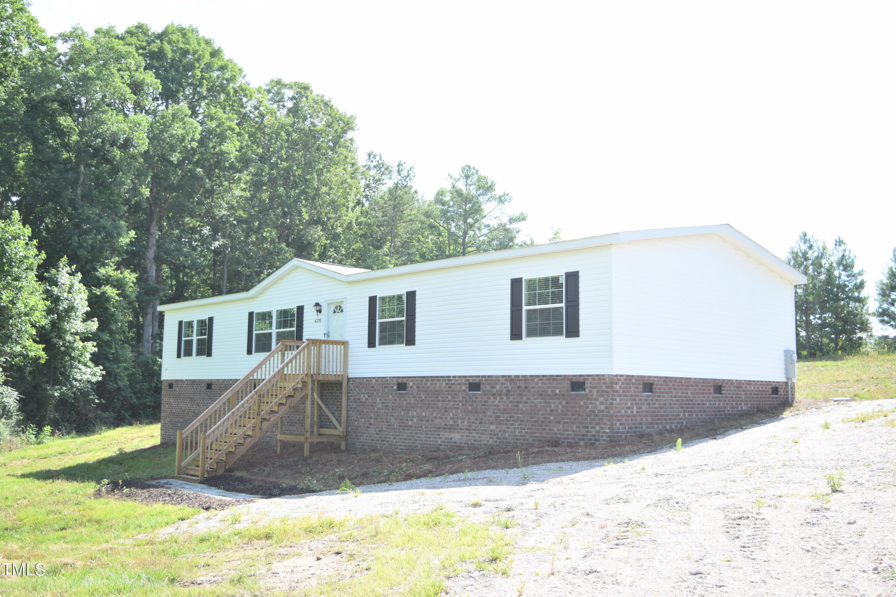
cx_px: 448
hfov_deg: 55.1
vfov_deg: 38.4
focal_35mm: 34
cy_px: 298
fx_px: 859
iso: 100
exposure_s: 1/250
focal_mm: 23
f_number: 4
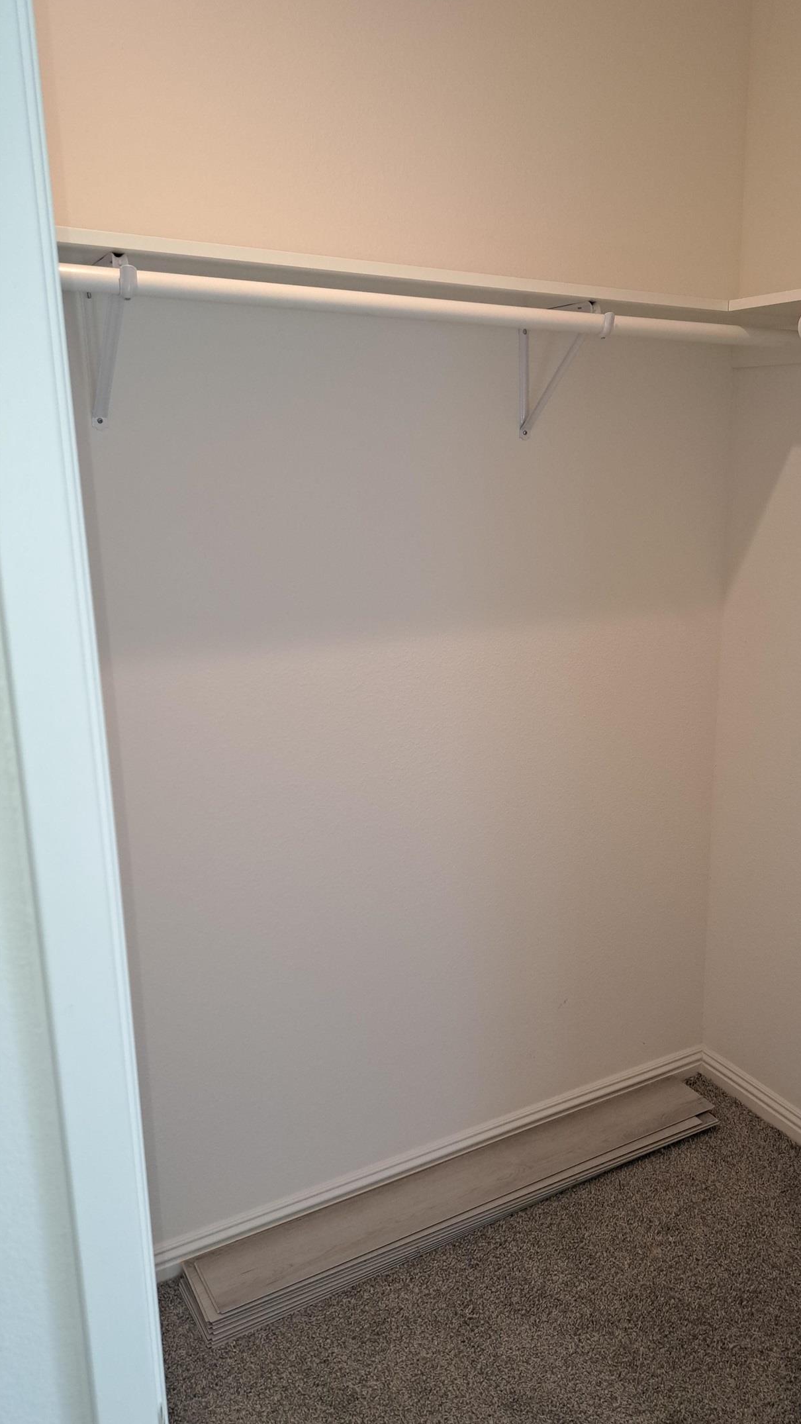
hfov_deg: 40.7
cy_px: 737
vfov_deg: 67.9
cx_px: 568
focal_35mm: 28
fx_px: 1057
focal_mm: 5.23
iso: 160
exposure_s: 1/60
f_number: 1.8
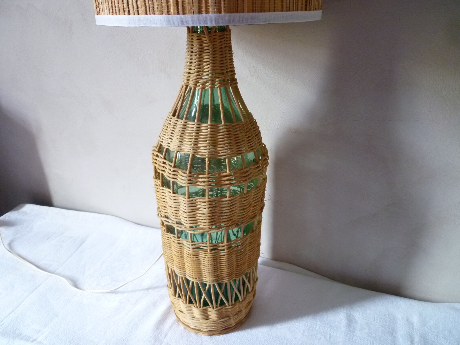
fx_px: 332
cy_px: 172
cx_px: 230
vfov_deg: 54.9
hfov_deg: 69.4
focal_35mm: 25
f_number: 2.8
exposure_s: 1/30
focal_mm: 4.5
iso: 400
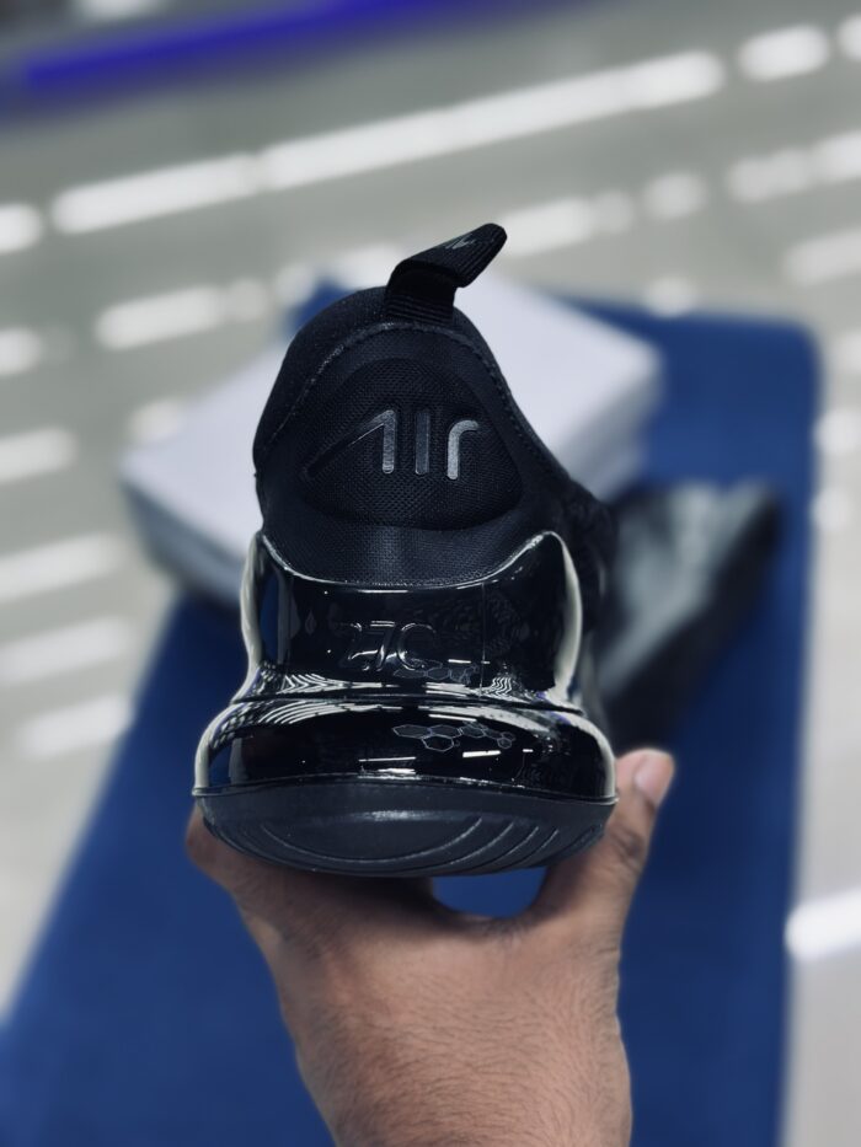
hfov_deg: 30.3
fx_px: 1592
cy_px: 574
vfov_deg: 39.7
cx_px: 430
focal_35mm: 48
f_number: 1.78
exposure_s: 1/100
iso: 80
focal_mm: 6.86
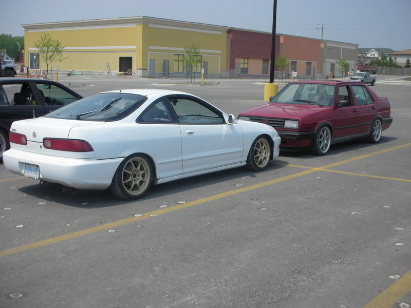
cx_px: 206
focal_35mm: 46
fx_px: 546
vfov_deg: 31.5
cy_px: 154
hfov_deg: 41.2
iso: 50
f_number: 9.9
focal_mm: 7.7
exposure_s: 1/96.7
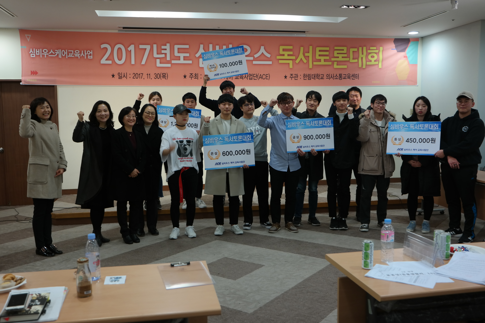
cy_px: 162
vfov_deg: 40.0
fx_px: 445
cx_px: 242
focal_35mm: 33
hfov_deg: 57.2
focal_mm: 22
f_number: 4
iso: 400
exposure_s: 1/25
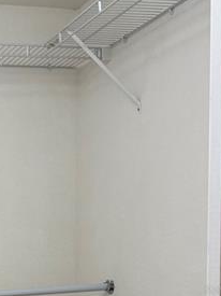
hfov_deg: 20.3
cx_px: -56
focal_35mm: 67
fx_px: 571
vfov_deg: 27.5
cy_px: 290
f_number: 1.78
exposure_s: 1/60
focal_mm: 6.76
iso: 200
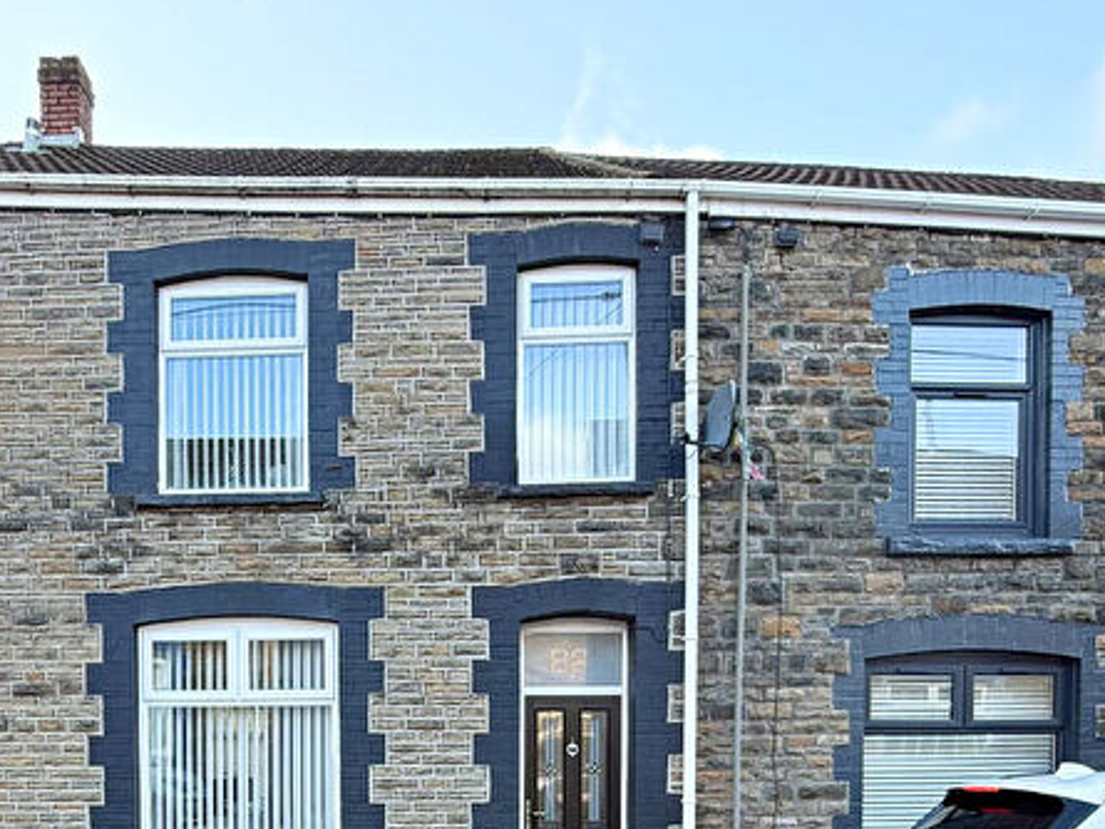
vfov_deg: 59.6
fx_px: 702
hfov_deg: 73.9
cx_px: 363
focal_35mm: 22
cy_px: 557
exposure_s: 1/104
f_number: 2.2
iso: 50
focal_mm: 2.22
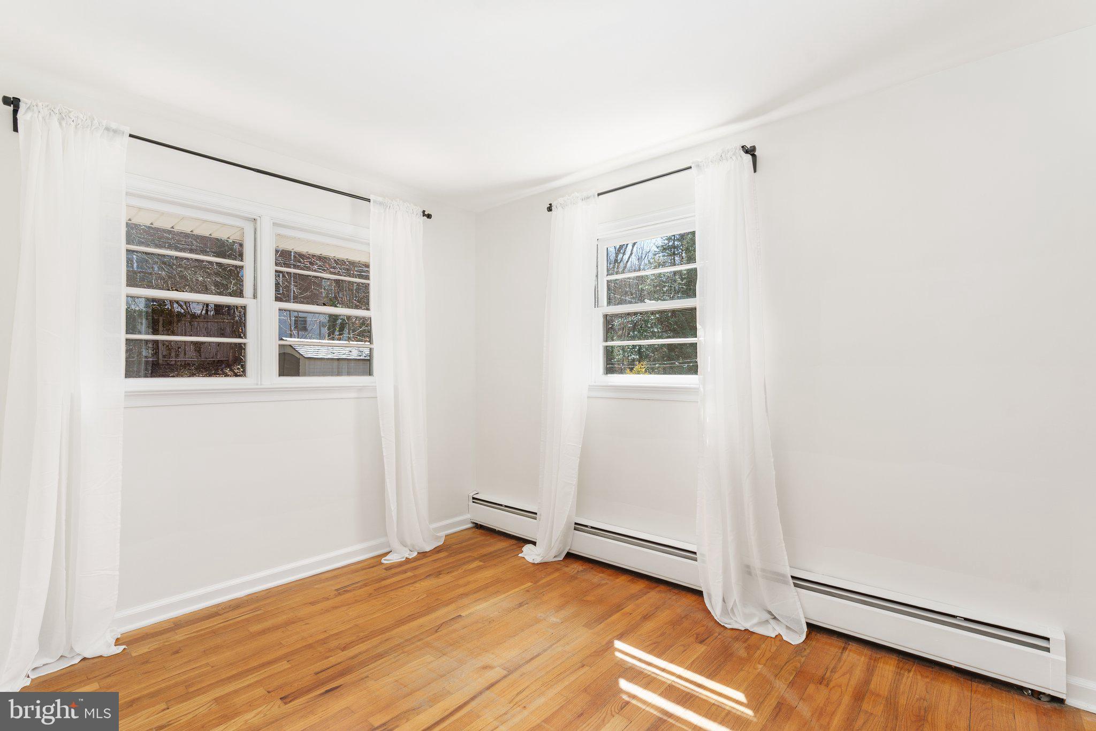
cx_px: 548
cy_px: 366
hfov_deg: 96.7
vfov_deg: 73.7
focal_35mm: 16
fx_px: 487
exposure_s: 1/20
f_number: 7.1
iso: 320
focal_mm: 16
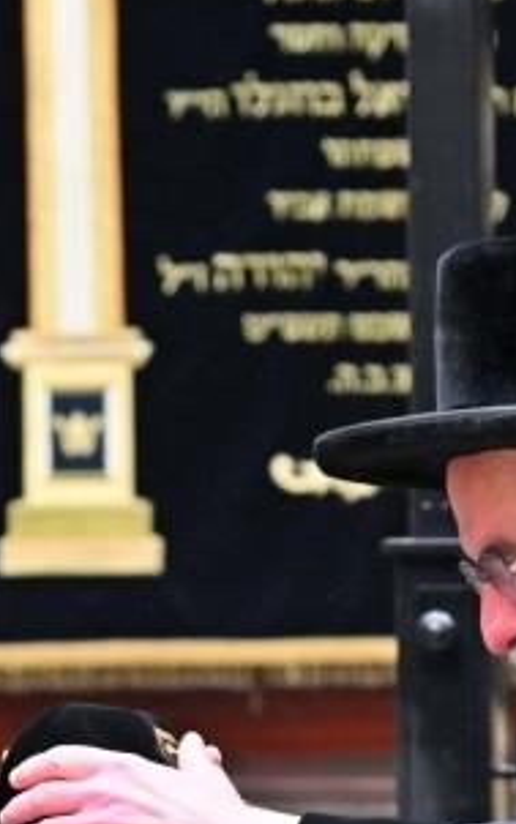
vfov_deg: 4.5
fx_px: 10498
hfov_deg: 2.8
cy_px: 460
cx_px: 197
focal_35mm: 467
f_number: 4
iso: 500
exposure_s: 1/160
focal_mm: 90
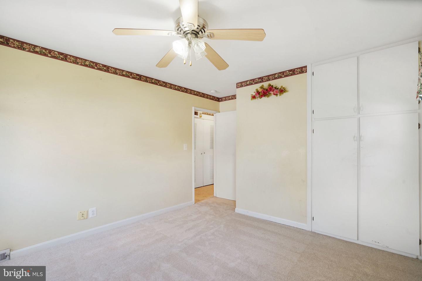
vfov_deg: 73.7
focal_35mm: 16
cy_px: 140
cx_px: 211
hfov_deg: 96.7
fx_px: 188
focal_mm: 16
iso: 1250
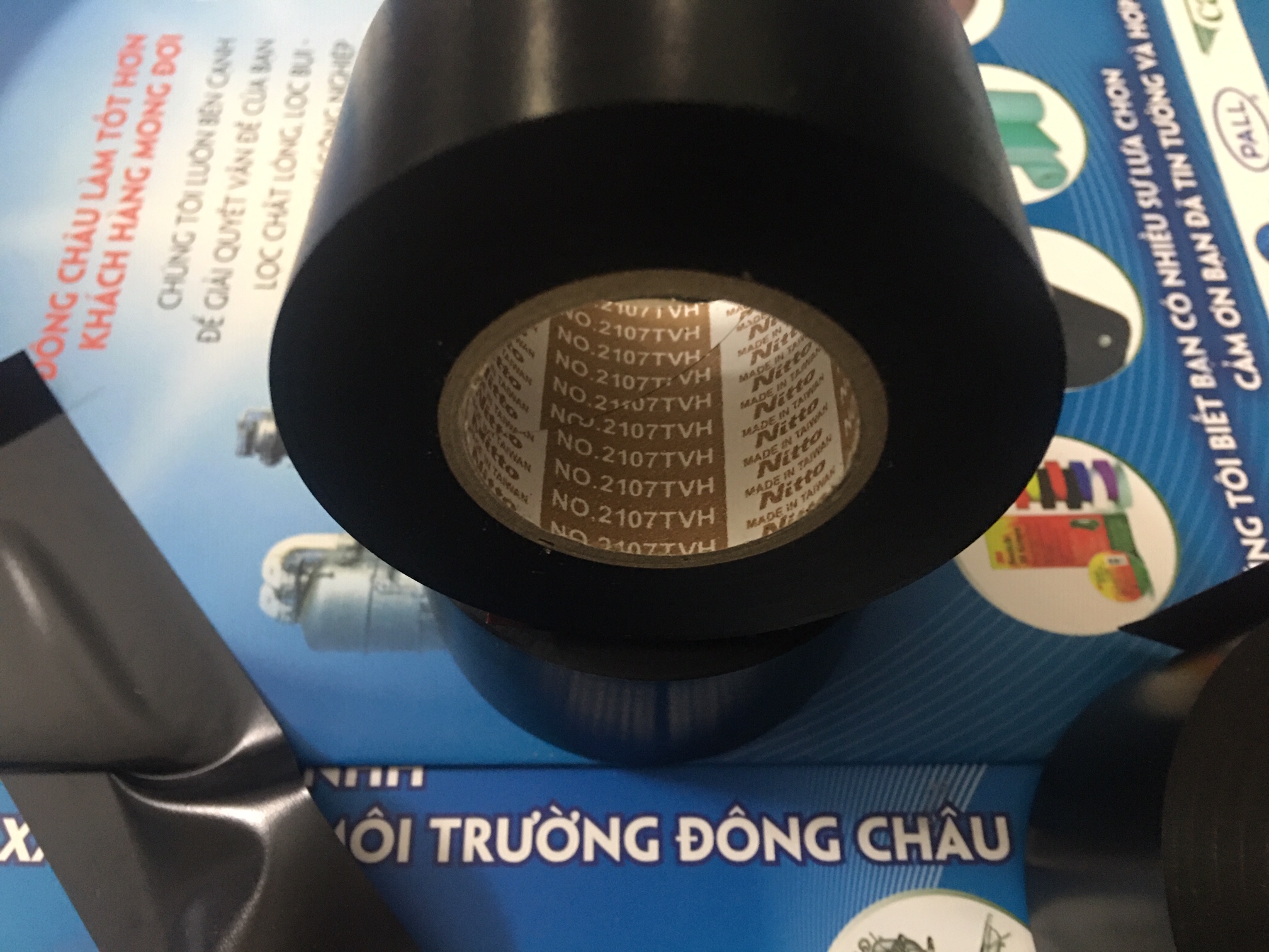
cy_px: 476
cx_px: 634
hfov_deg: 61.7
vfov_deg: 48.2
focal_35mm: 29
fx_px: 1063
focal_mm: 4.15
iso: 125
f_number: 2.2
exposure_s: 1/8
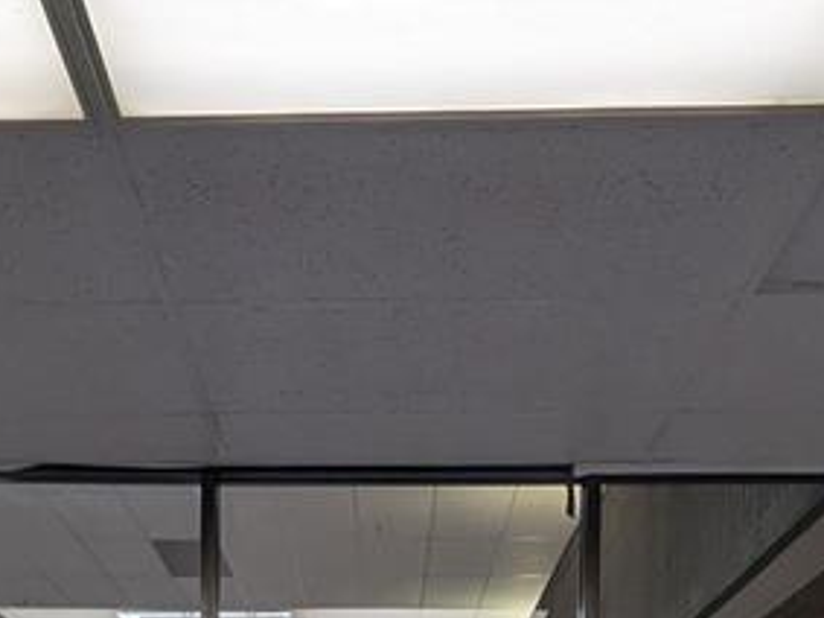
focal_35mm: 47
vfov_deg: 23.4
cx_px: 320
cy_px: 974
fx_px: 1118
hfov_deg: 40.2
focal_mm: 1.95
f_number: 2.2
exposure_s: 1/120
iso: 55
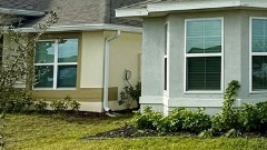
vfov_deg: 18.3
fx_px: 460
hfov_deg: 27.4
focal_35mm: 65
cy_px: 27
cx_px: 342
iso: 40
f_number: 2.2
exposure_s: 1/2959
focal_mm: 2.22
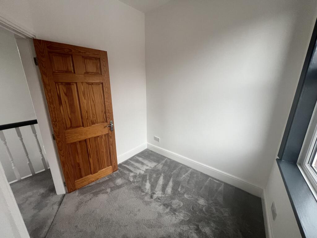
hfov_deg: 106.2
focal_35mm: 13
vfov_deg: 89.9
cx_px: 158
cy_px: 119
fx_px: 119
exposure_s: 1/99
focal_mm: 1.57
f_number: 1.8
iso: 80
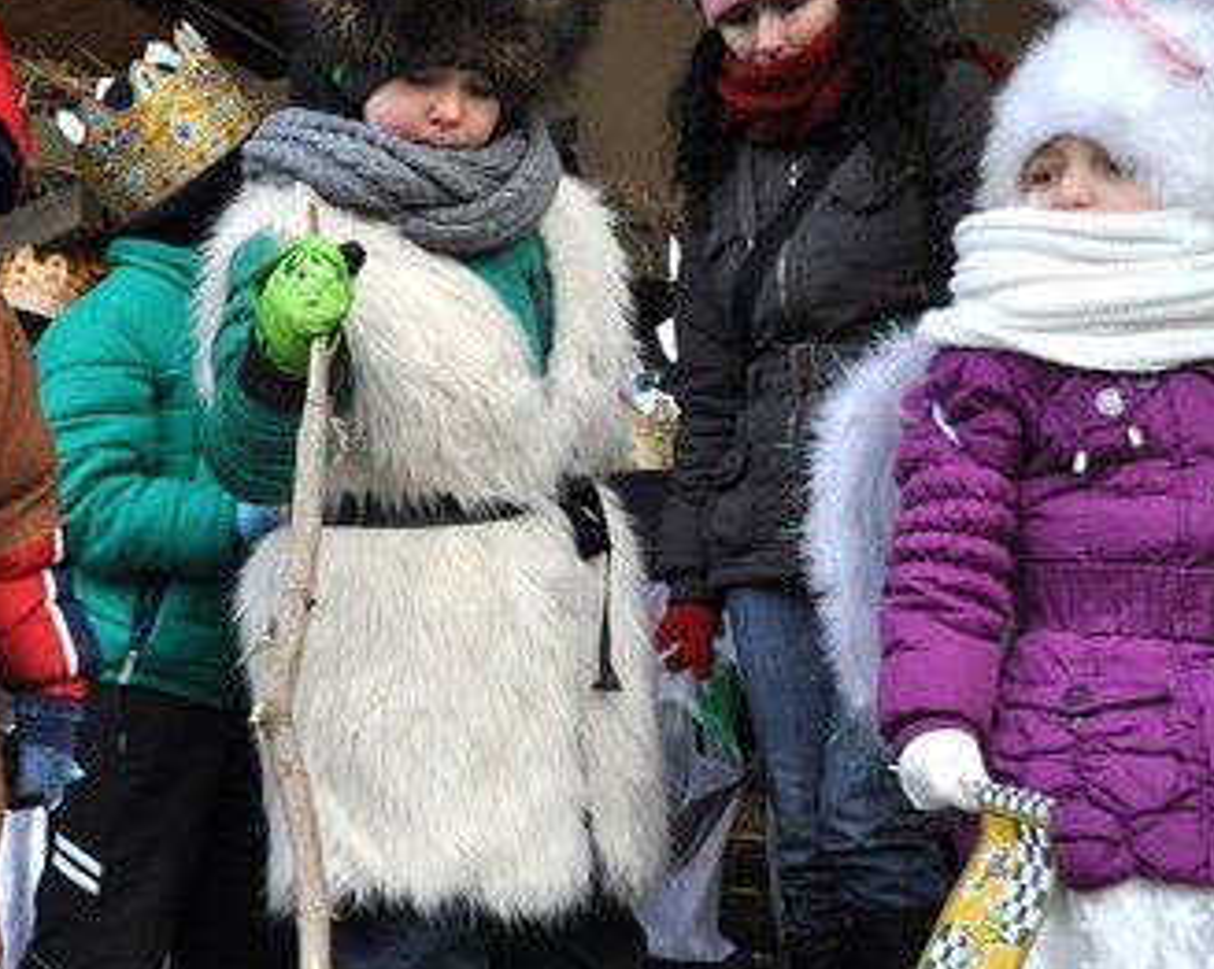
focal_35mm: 81
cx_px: 30
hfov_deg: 22.8
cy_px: 595
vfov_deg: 18.9
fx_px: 2906
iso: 1000
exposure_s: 1/640
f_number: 6.3
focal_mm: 29
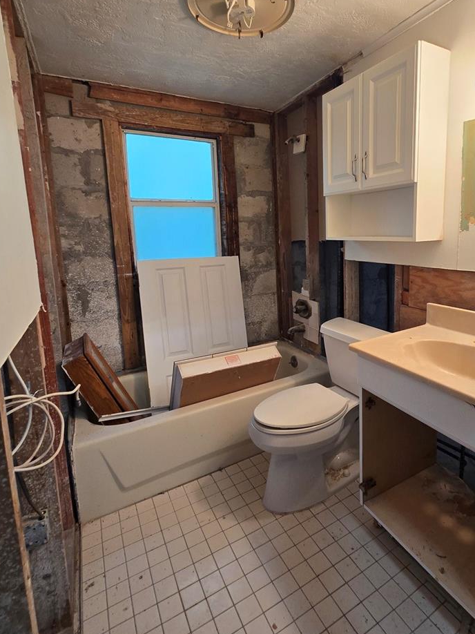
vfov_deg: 90.7
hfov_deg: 74.1
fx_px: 311
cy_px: 285
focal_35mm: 17
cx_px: 278
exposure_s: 1/60
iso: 125
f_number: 2.2
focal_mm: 2.2
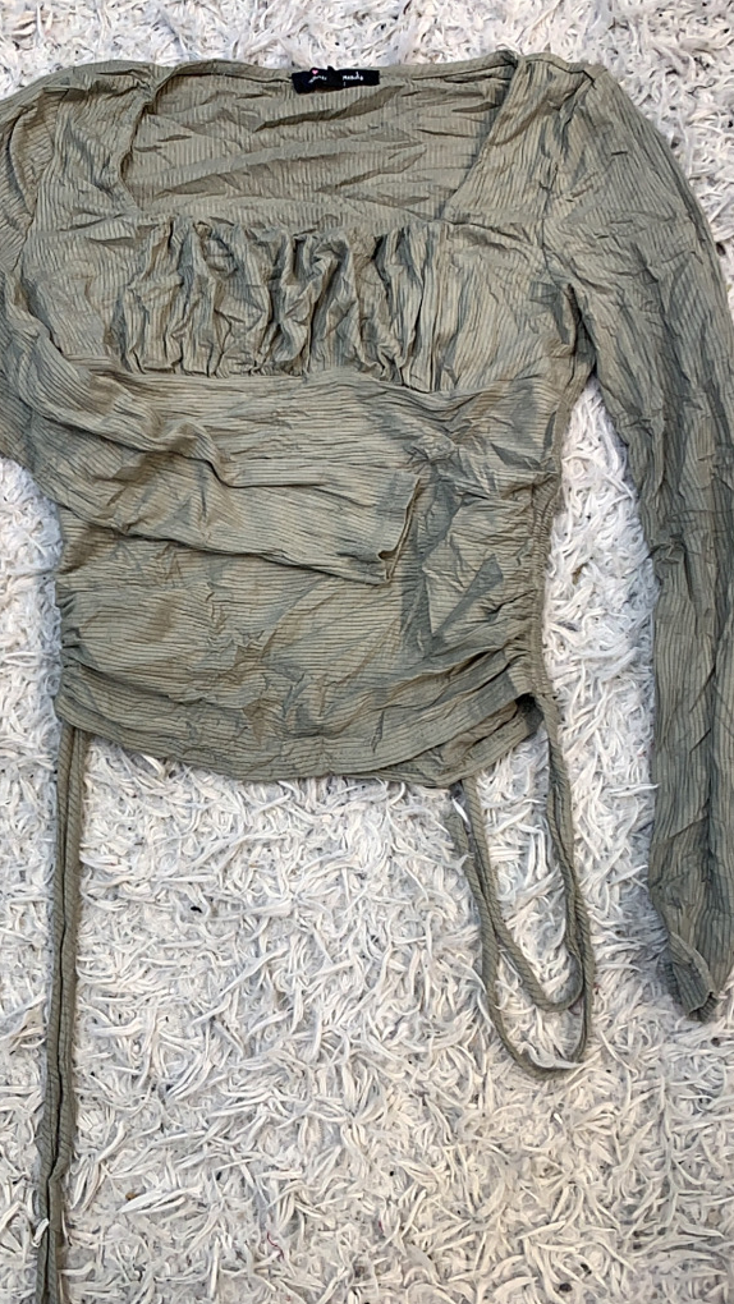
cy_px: 648
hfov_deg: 38.9
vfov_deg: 64.3
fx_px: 1038
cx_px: 326
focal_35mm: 30
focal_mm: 4.25
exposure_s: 1/100
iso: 40
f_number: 1.8
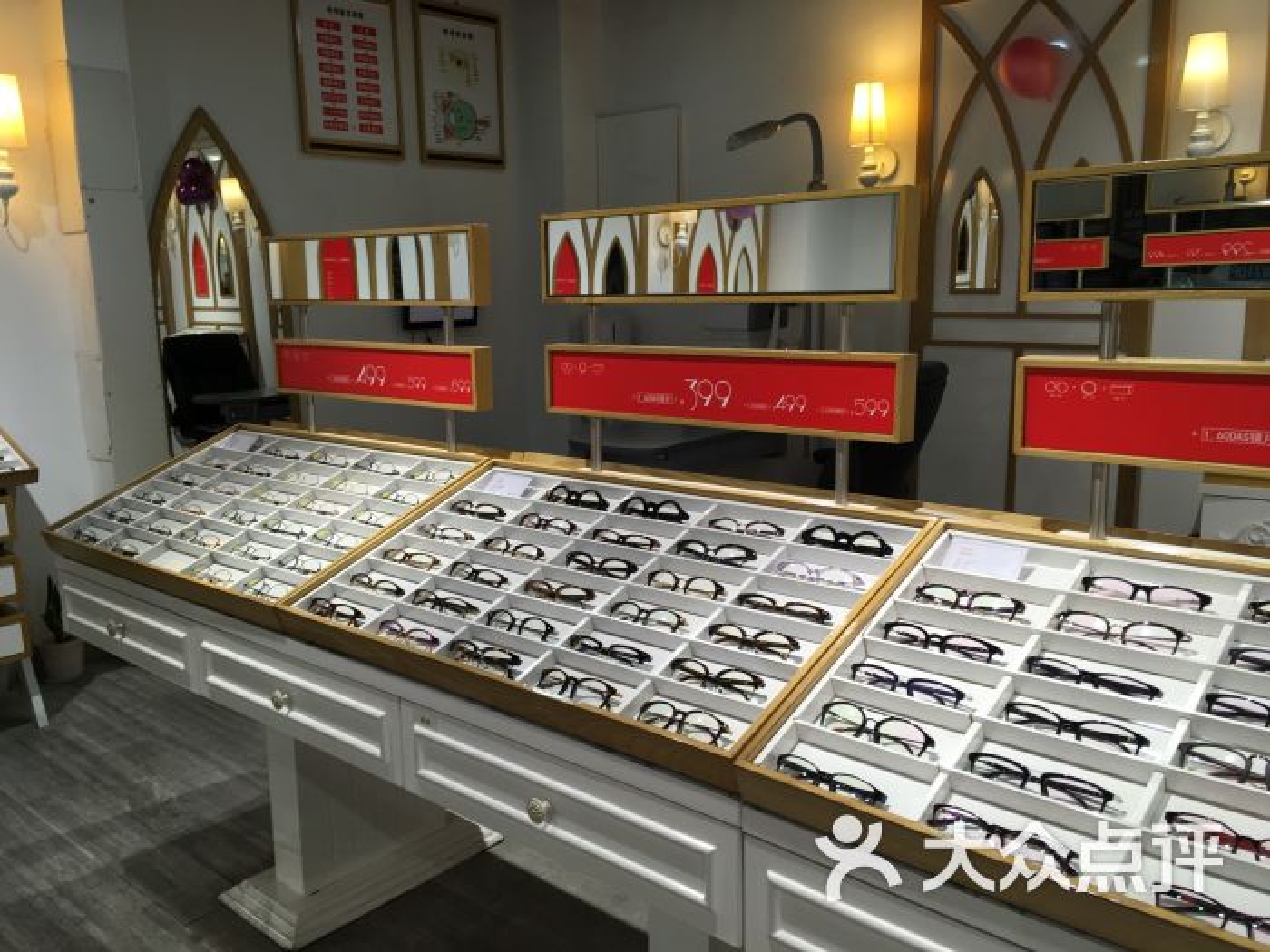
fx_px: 1064
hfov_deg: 61.7
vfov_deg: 48.2
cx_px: 635
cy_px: 476
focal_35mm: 29
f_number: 2.2
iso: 40
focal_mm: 4.15
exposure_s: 1/100
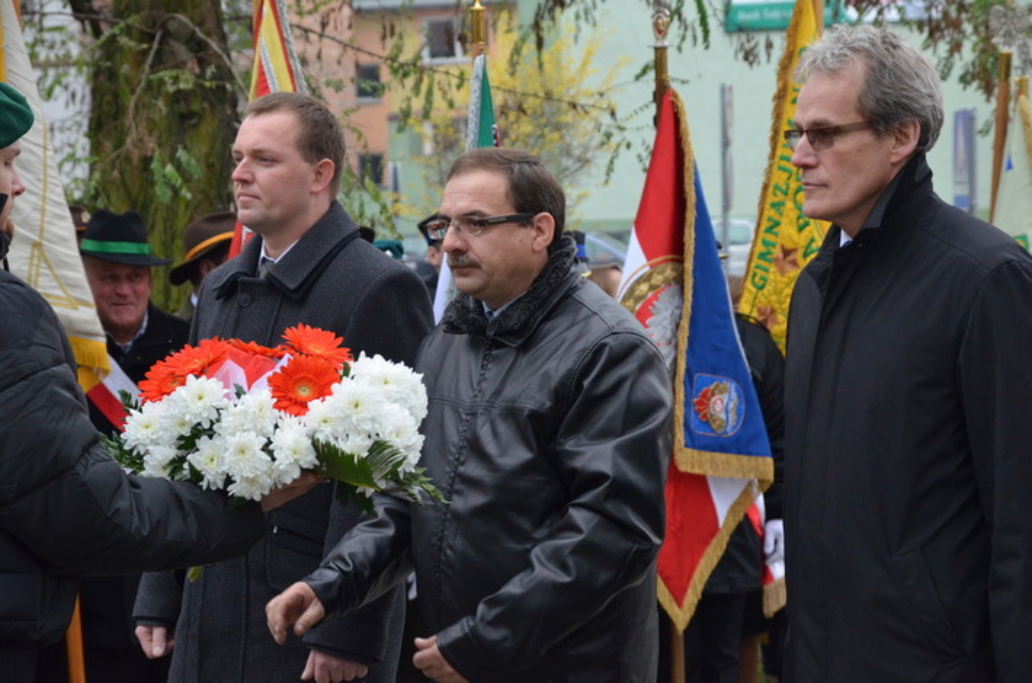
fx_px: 2660
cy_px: 342
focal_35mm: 93
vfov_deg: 14.6
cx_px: 516
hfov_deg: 22.0
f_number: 5.6
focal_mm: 62
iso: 1600
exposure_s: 1/400
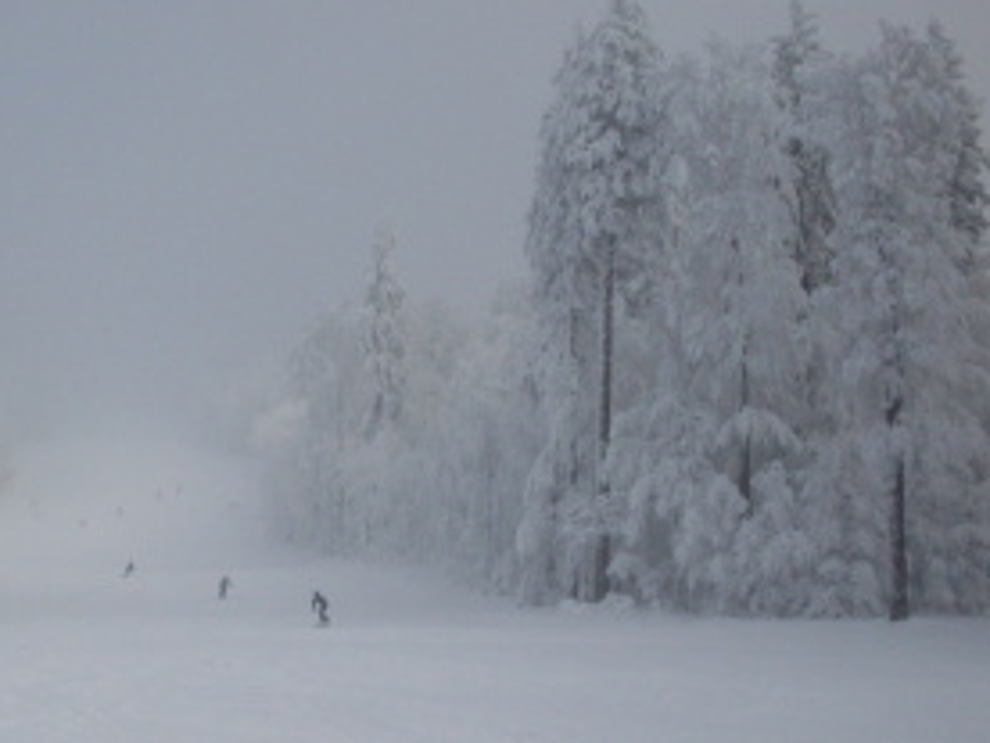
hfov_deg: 28.6
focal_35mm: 66
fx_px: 1888
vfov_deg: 22.0
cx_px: 154
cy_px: 578
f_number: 8.4
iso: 80
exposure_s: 1/350
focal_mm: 6.3
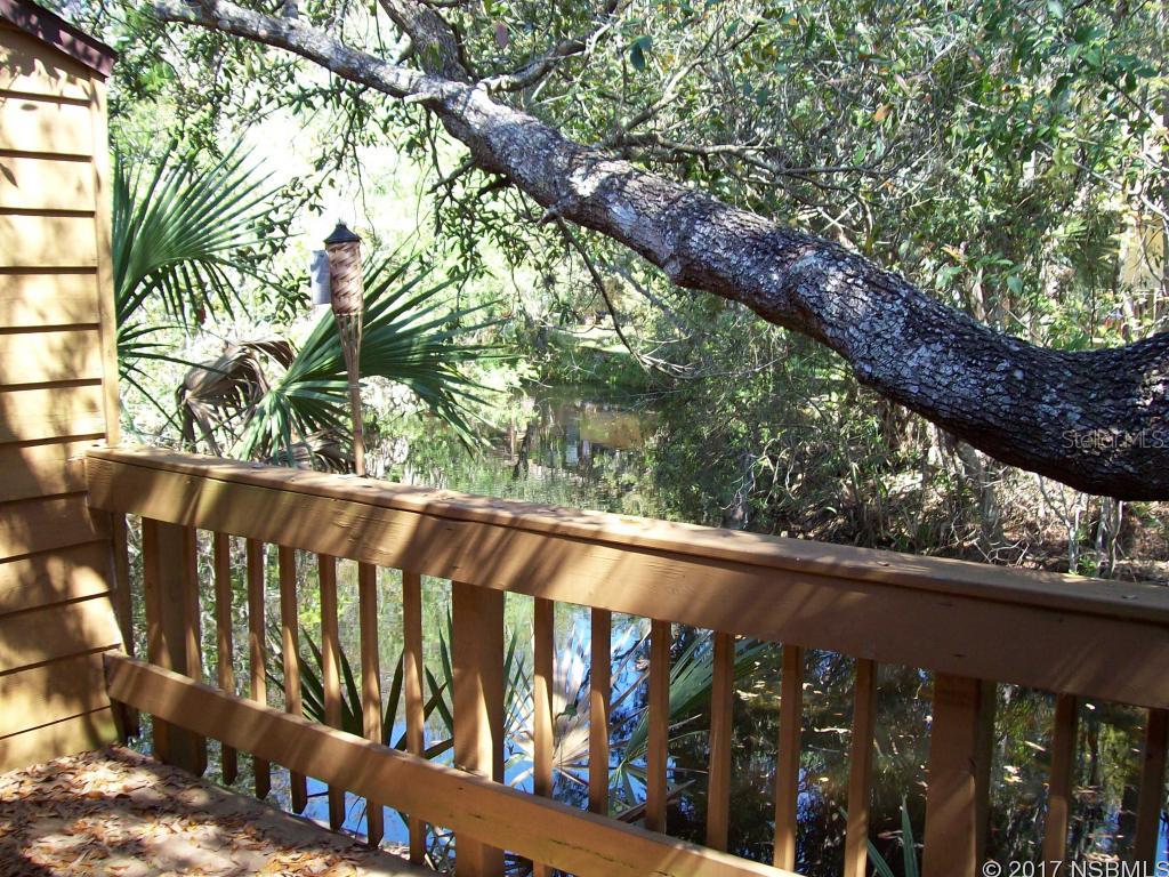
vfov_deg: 39.7
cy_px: 438
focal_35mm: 36
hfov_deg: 51.4
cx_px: 584
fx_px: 1216
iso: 80
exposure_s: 1/111
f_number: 2.7
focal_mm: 6
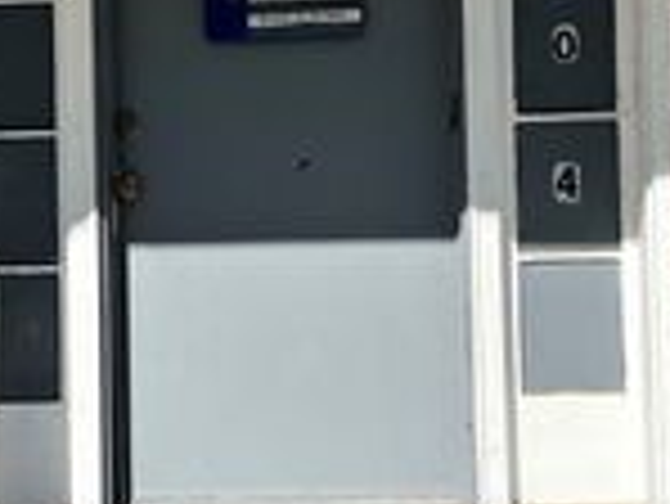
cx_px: 301
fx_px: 1685
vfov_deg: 17.0
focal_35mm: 87
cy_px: 223
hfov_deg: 22.5
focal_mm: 5.7
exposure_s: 1/4274
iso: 50
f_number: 1.5
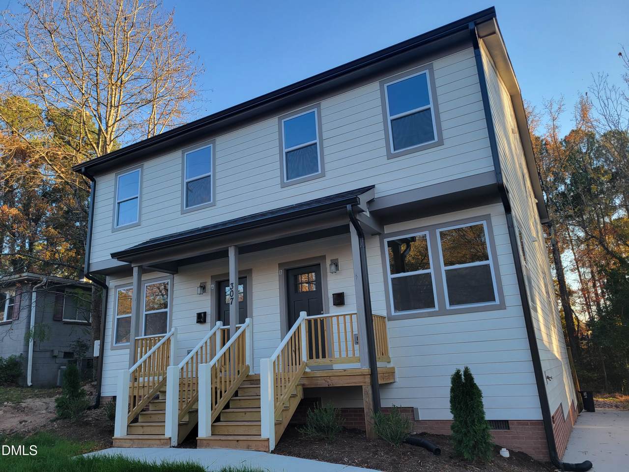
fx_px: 472
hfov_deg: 67.3
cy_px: 236
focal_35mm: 26
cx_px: 314
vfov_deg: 53.1
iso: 40
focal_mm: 5.4
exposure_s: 1/371
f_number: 1.8
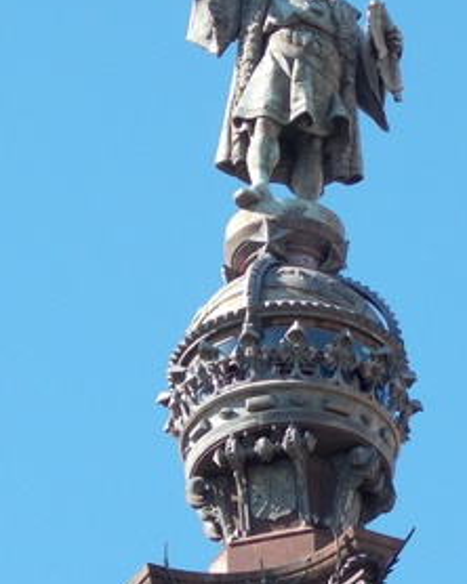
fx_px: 4687
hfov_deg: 5.7
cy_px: 263
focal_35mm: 271
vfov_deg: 7.1
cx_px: 283
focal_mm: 23
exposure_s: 1/80
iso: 80
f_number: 6.5
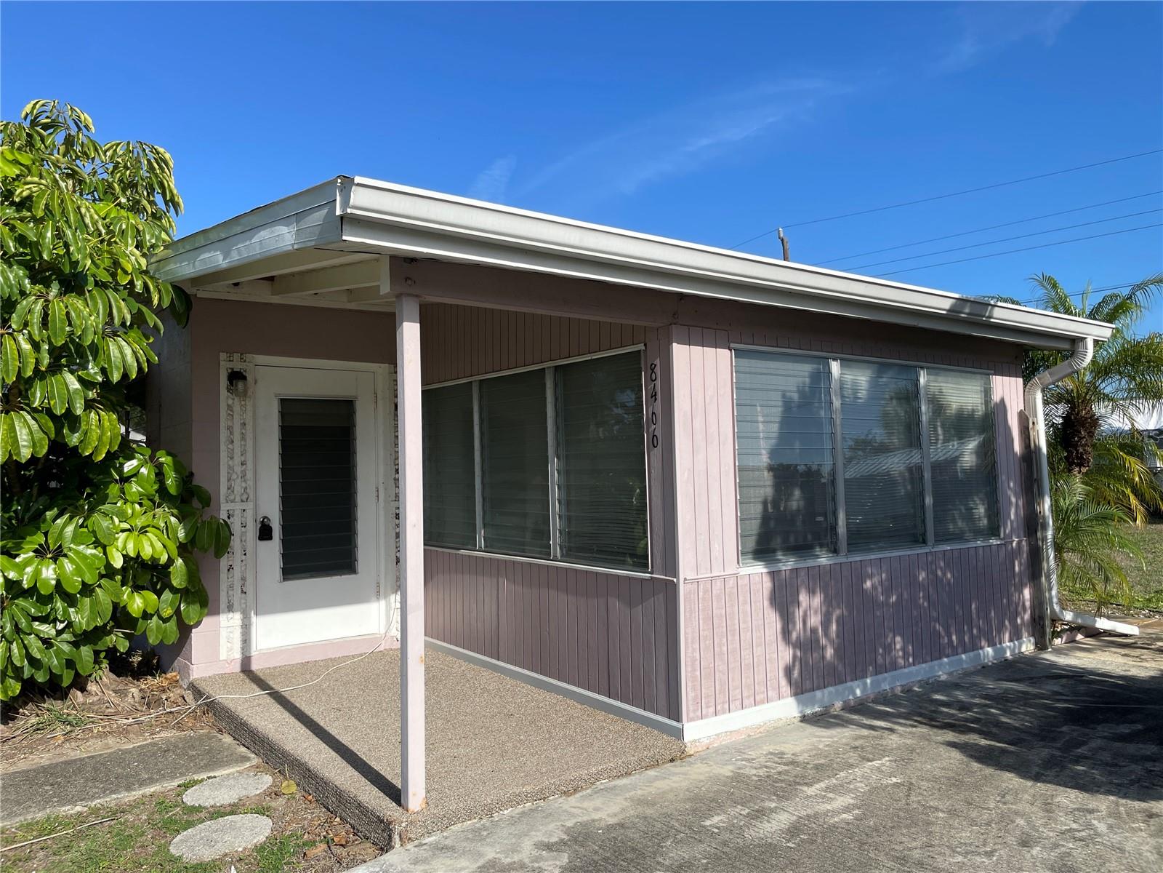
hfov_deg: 67.3
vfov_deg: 53.1
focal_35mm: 26
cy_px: 436
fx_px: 874
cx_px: 582
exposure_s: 1/3861
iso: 32
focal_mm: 4.2
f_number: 1.6
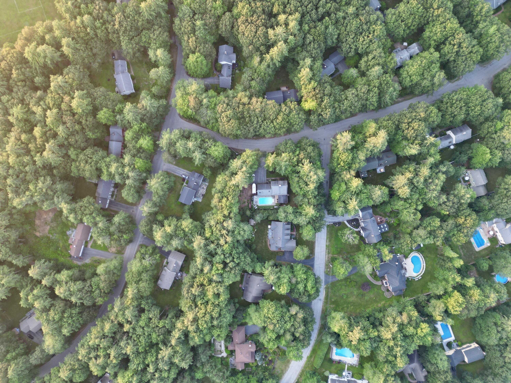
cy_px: 192
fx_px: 354
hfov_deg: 71.6
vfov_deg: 56.8
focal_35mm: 24
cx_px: 256
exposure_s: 1/30
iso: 100
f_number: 1.7
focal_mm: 6.72
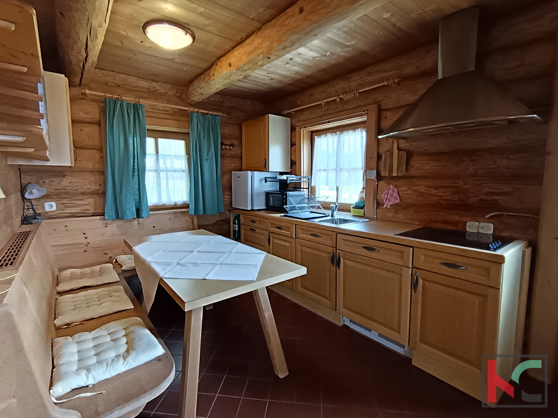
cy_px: 209
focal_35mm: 17
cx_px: 279
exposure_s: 1/50
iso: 911
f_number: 2.2
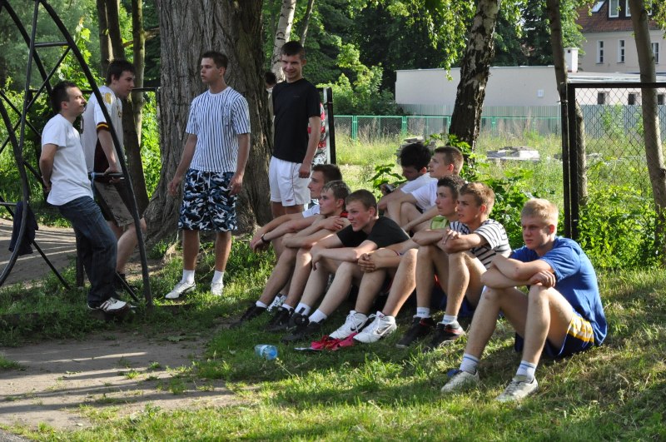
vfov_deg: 16.5
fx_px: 1524
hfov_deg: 24.7
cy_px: 221
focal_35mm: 82
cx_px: 333
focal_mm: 55
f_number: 5.6
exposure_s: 1/2500
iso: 2000
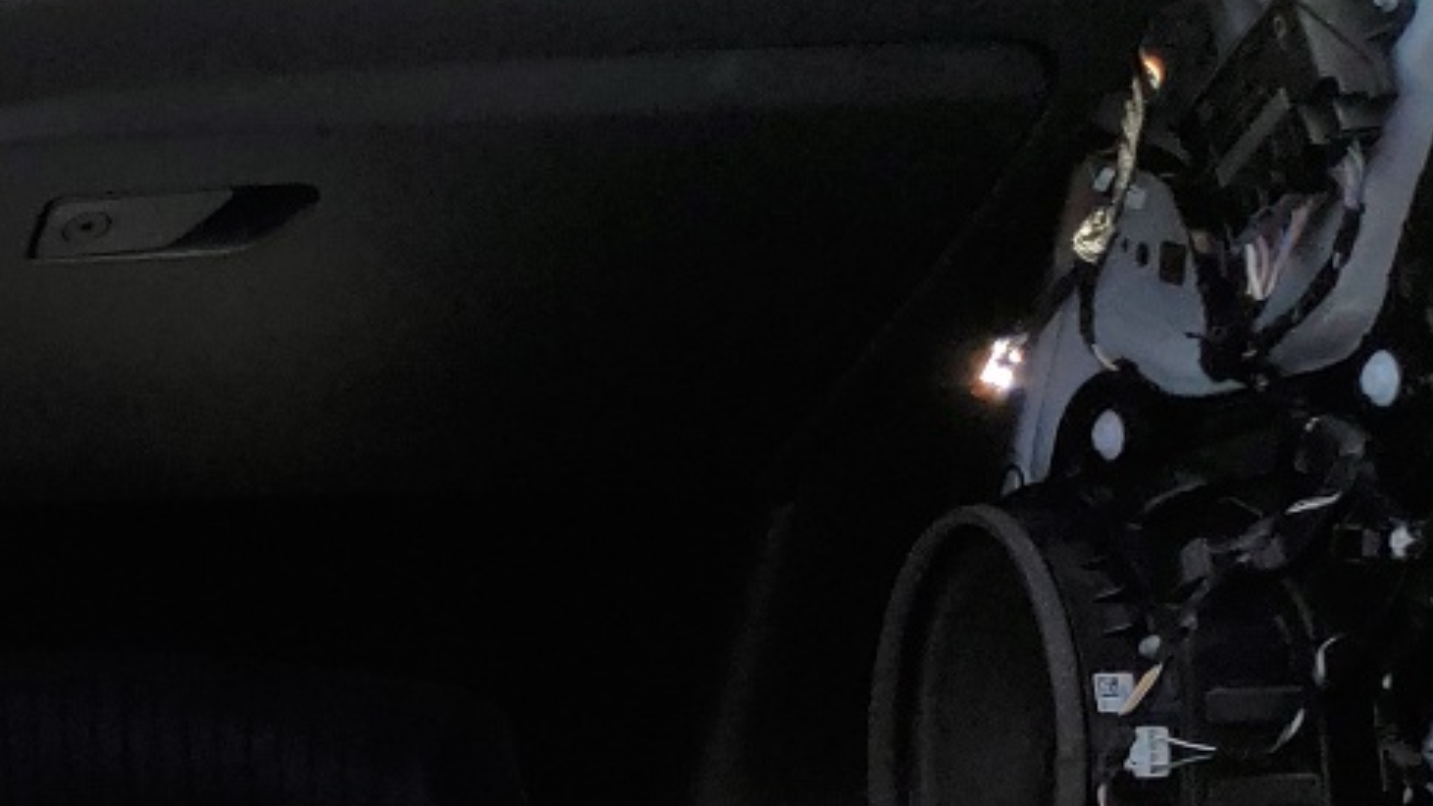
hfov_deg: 19.3
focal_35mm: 93
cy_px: 977
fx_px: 3534
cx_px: -853
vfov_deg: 12.7
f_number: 1.5
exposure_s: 1/588
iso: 50
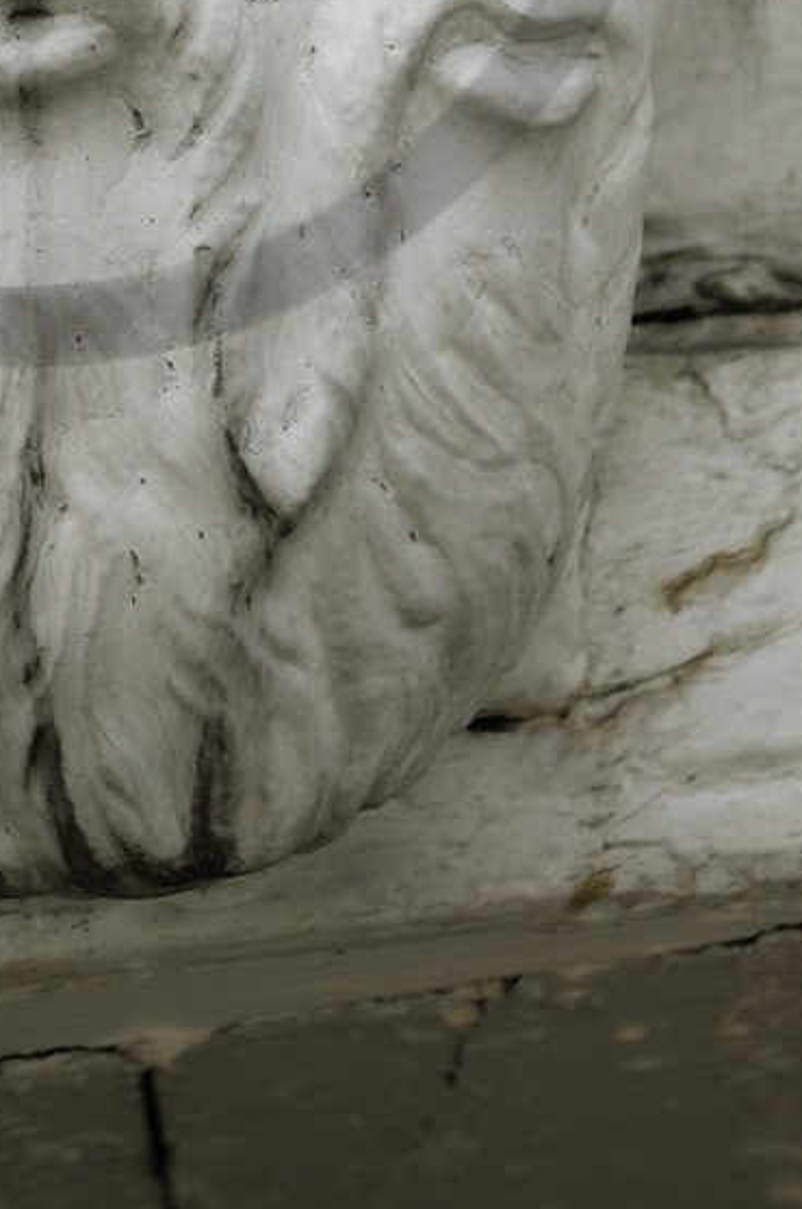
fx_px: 20191
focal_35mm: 602
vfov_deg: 3.4
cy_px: -308
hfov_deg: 2.3
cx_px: 9
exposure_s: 1/400
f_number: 4
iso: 100
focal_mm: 140
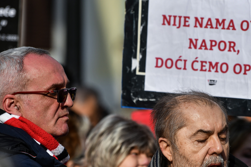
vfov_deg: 3.8
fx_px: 2531
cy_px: 115
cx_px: 160
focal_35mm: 363
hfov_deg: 5.7
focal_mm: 190
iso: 200
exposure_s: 1/8000
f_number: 3.5
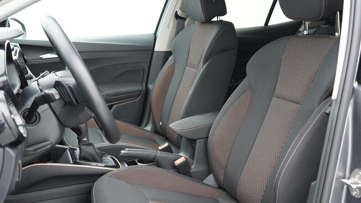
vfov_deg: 31.2
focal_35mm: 38
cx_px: 180
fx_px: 364
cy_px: 115
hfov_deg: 52.8
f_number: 2.8
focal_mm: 24
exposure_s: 1/320
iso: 2500
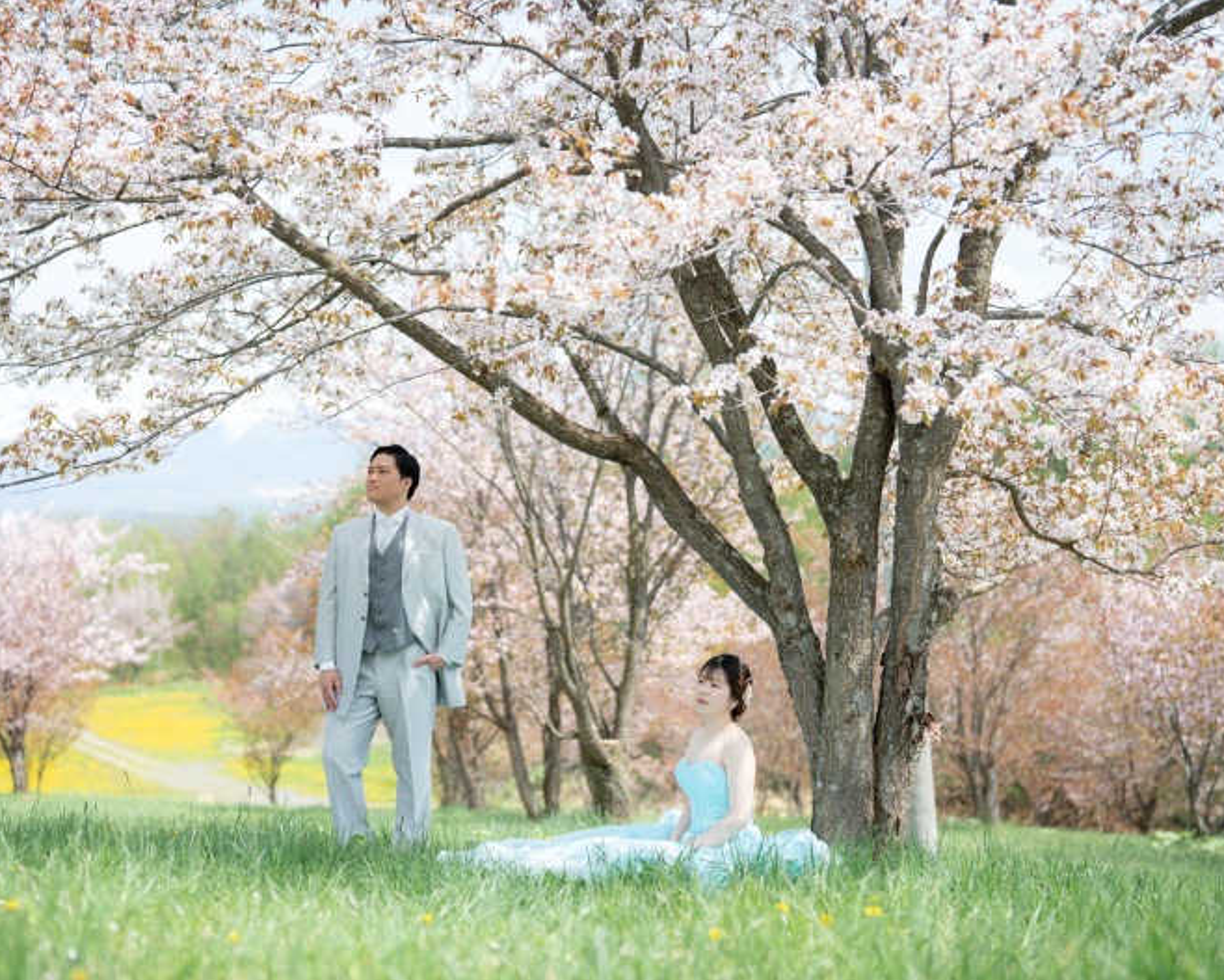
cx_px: 530
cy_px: 494
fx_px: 2066
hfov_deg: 33.0
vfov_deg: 26.7
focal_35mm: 57
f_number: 2
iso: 200
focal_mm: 50
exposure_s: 1/2500
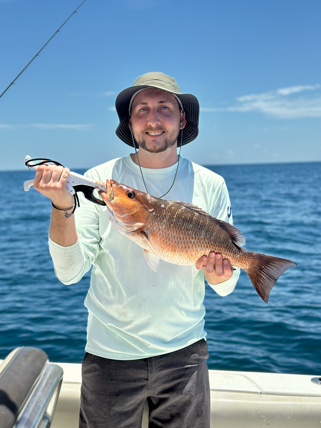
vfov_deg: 39.7
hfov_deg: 30.3
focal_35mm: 48
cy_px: 214
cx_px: 160
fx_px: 593
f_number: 1.78
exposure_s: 1/5263
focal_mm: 6.86
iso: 100
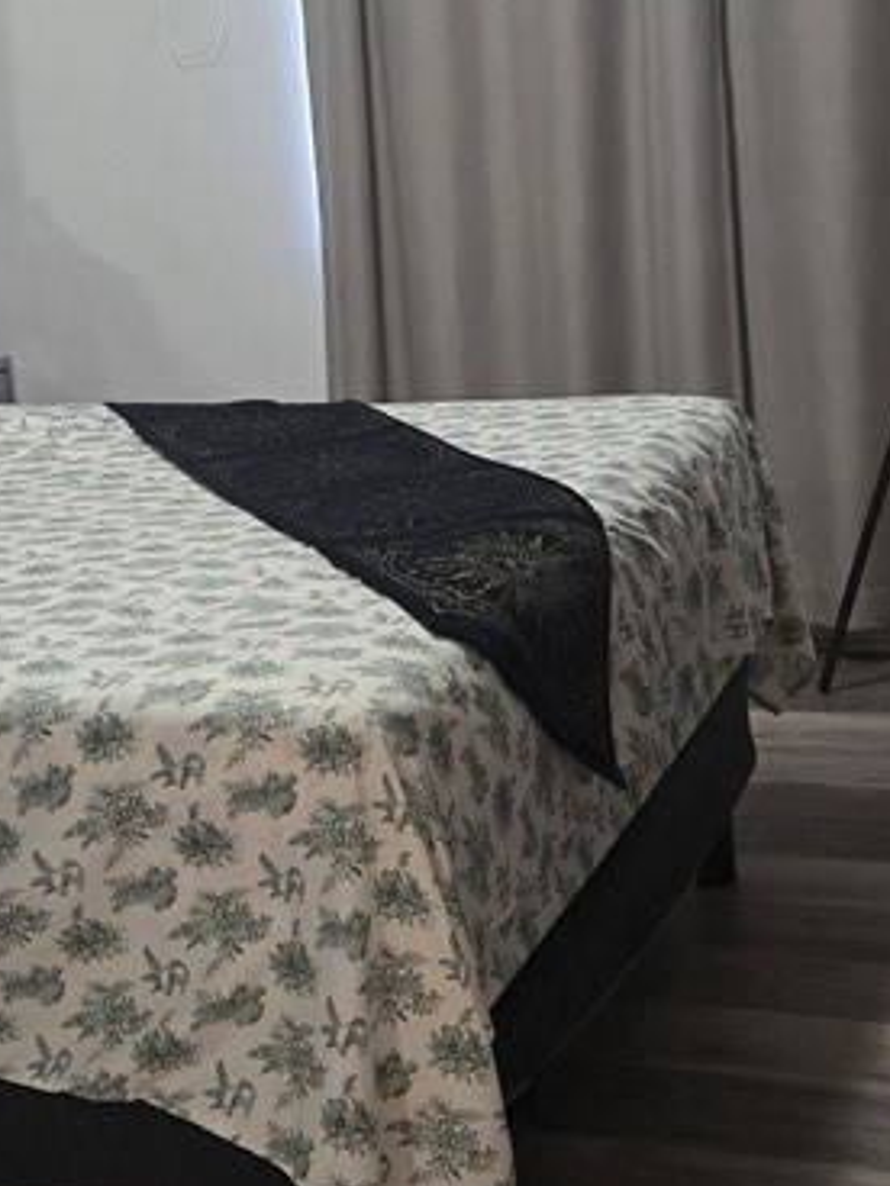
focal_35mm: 64
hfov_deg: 22.8
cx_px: 310
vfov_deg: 30.2
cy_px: 454
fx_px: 2194
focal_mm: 5.4
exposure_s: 1/60
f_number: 1.8
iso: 640
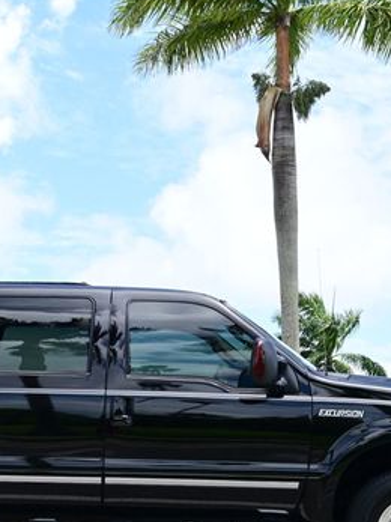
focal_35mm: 86
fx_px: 1301
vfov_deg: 22.7
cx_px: 84
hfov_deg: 17.0
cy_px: 275
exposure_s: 1/200
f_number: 7.1
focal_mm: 32.5
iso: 100
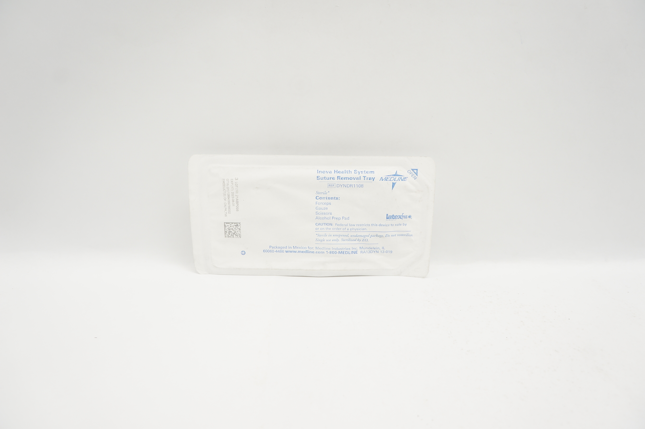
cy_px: 214
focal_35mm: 27
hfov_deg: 67.4
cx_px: 322
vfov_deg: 47.8
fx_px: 483
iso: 200
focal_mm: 18
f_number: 6.3
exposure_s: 1/30
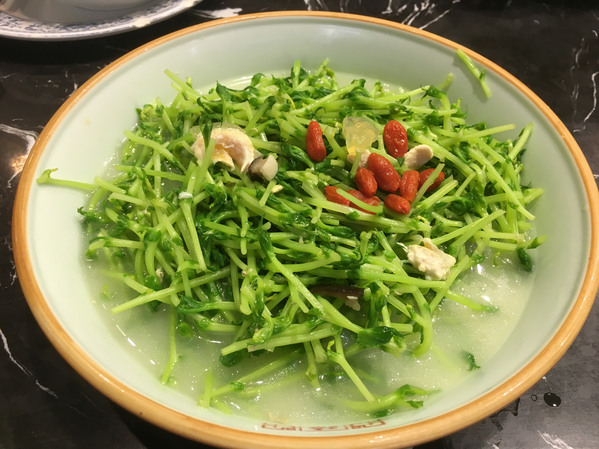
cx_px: 300
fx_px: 502
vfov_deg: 48.2
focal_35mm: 29
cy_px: 224
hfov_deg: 61.7
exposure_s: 1/33
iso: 80
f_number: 2.2
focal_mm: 4.15
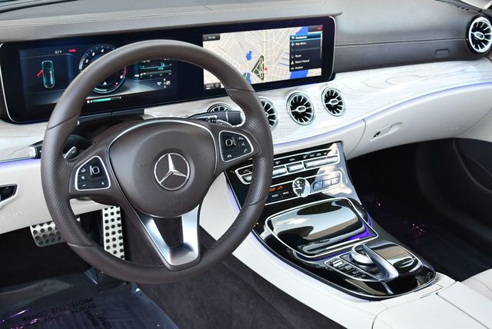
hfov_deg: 41.1
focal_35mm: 48
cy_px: 164
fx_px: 657
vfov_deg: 28.1
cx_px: 246
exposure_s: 1/200
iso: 800
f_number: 4
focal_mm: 24
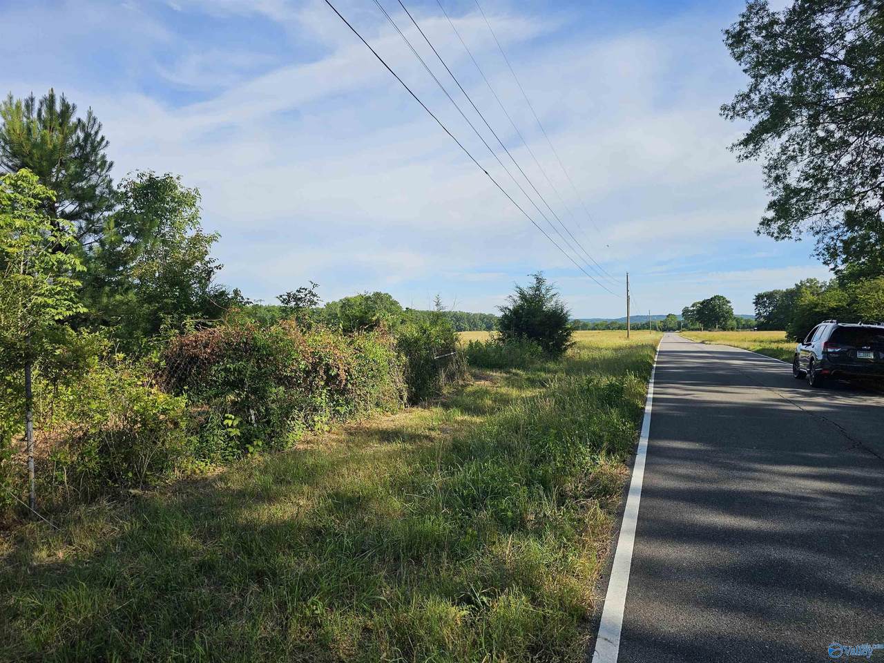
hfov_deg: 73.9
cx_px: 442
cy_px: 332
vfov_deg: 58.9
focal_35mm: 23
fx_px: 587
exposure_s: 1/805
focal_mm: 6.3
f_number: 1.7
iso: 10
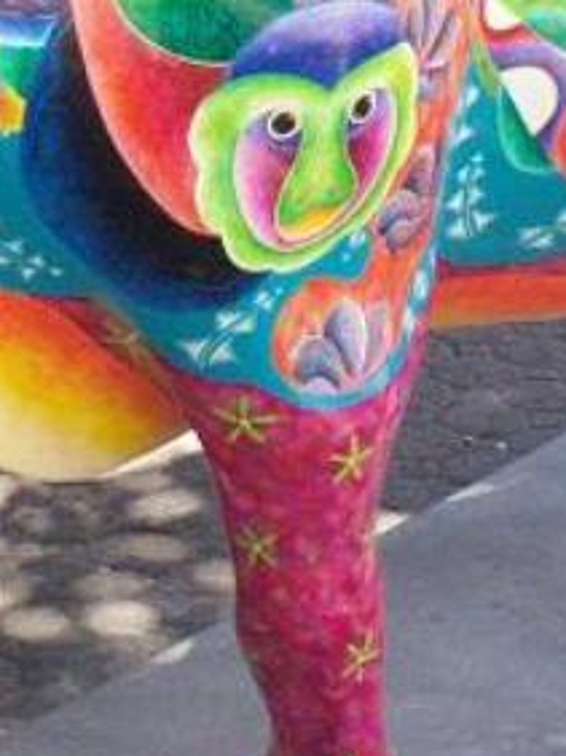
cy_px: 24
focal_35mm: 153
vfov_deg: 12.8
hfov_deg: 9.7
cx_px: 170
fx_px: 3341
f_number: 4.5
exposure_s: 1/80.4
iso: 140
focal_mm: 6
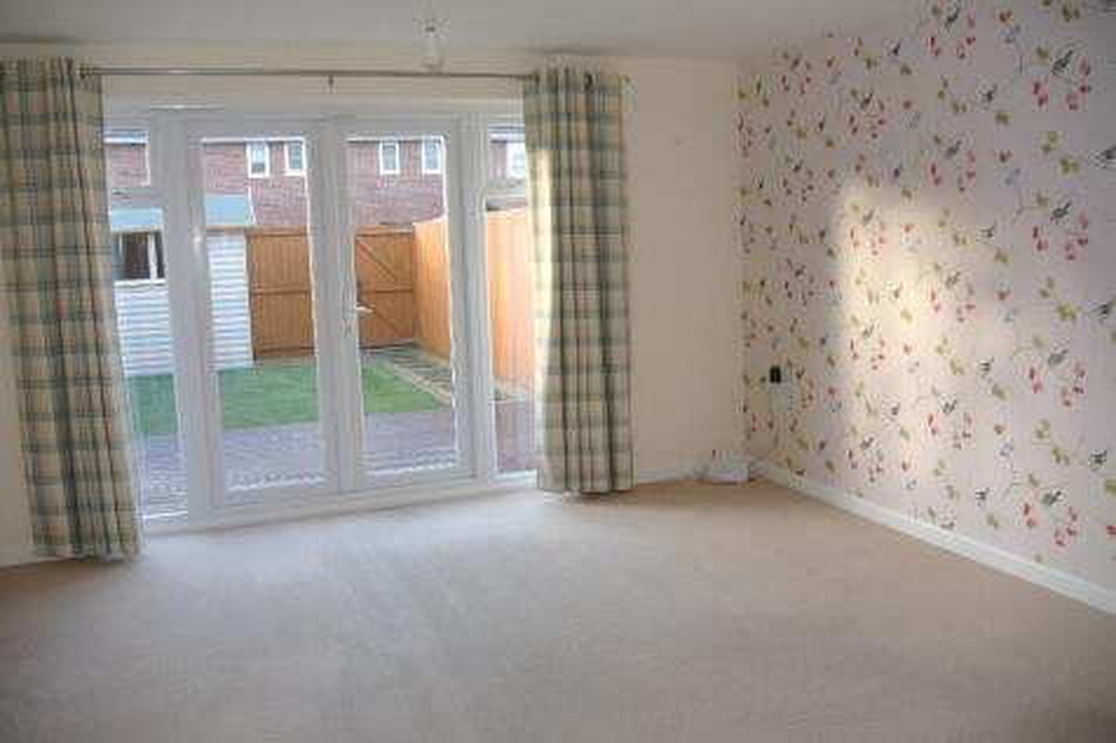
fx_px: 899
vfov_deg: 44.9
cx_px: 558
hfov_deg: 63.7
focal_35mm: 29
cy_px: 372
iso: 220
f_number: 3.5
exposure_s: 1/60
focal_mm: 11
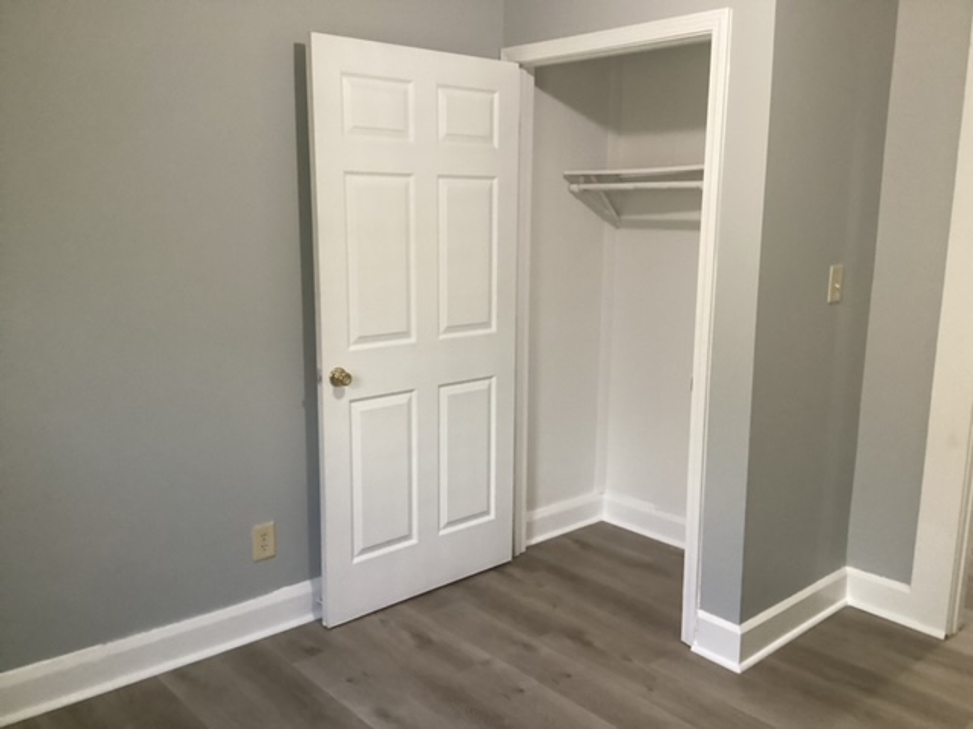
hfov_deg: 58.4
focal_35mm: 31
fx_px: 871
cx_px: 486
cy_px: 364
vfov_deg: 45.4
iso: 320
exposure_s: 1/50
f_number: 2.4
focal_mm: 3.3
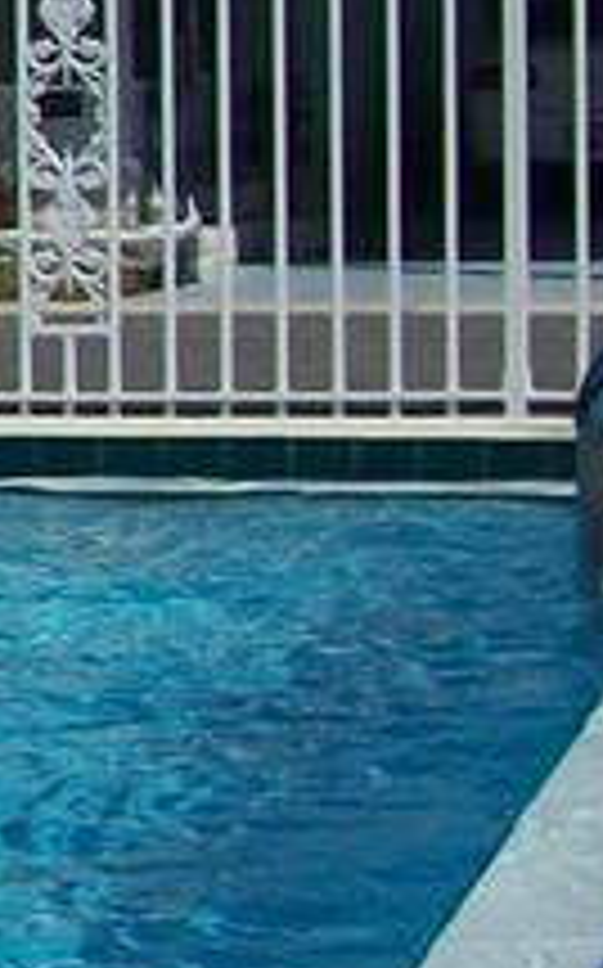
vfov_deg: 8.3
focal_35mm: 253
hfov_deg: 4.4
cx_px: -2524
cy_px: 347
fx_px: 6666
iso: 80
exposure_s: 1/500
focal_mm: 5.7
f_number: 8.8
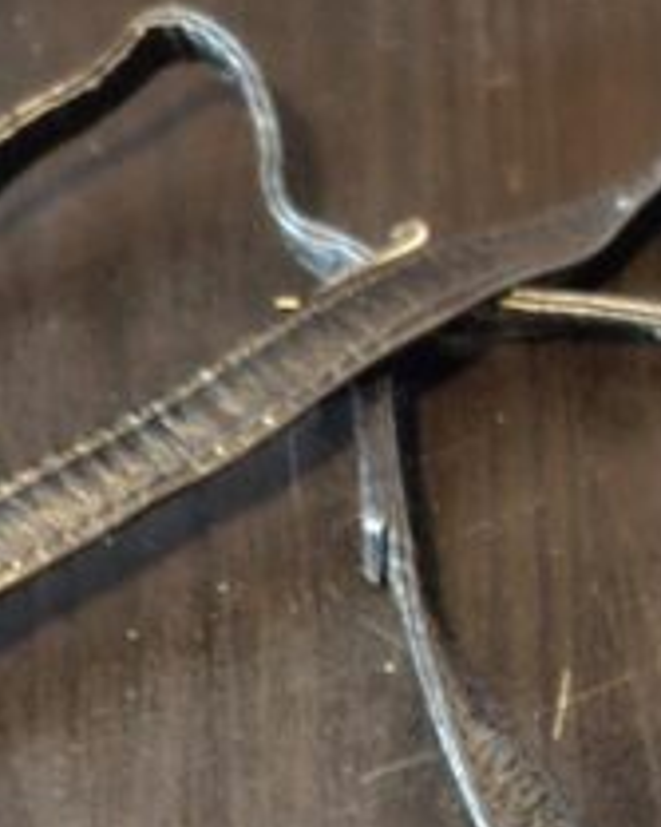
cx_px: 740
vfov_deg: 19.0
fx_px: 2105
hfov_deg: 17.2
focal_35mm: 86
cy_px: 1310
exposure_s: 1/9
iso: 1250
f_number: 1.8
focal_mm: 5.54
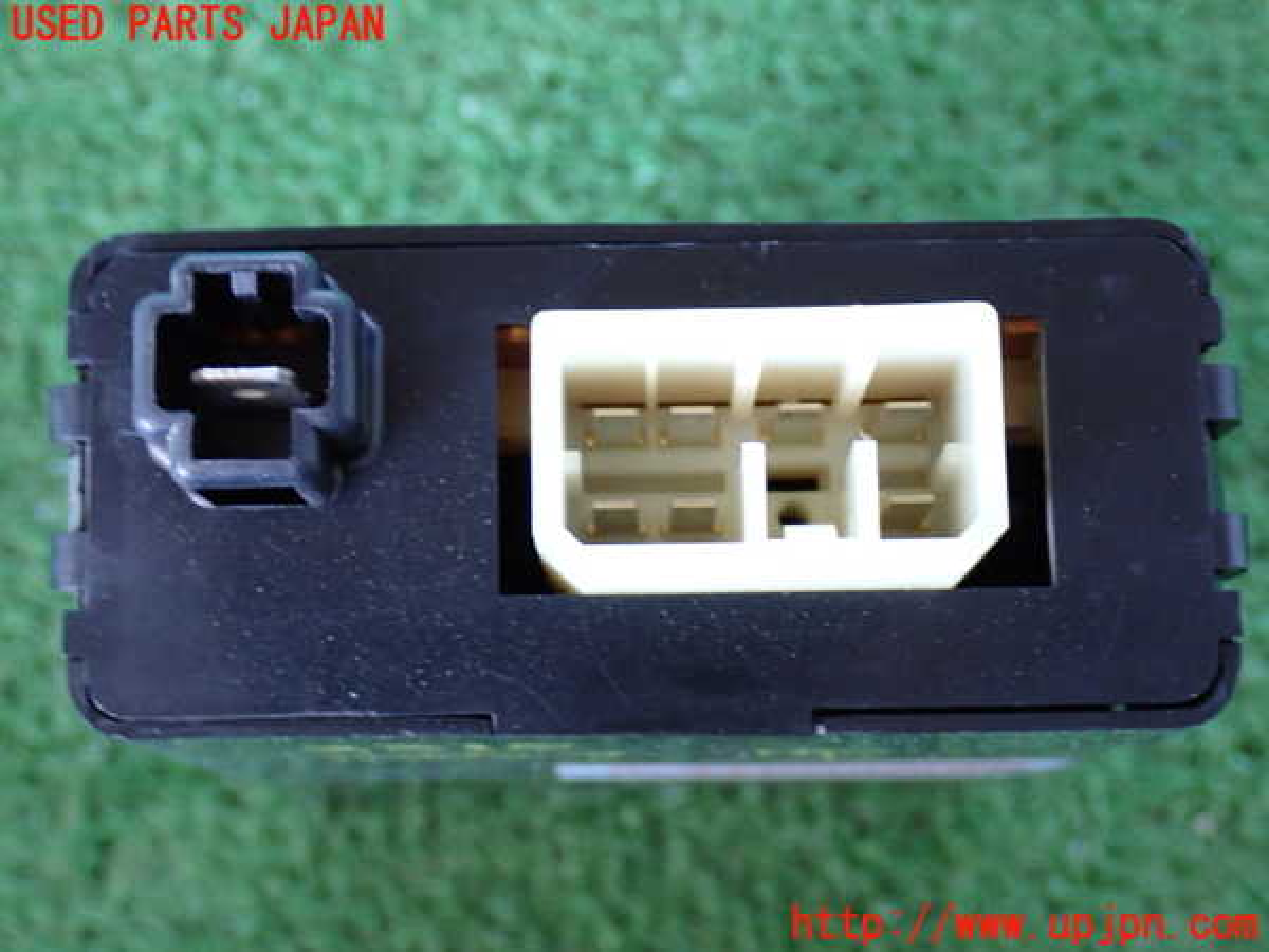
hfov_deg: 31.2
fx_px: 2273
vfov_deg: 23.7
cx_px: 634
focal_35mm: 62
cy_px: 476
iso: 800
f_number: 3.6
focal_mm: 11.09
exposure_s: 1/15
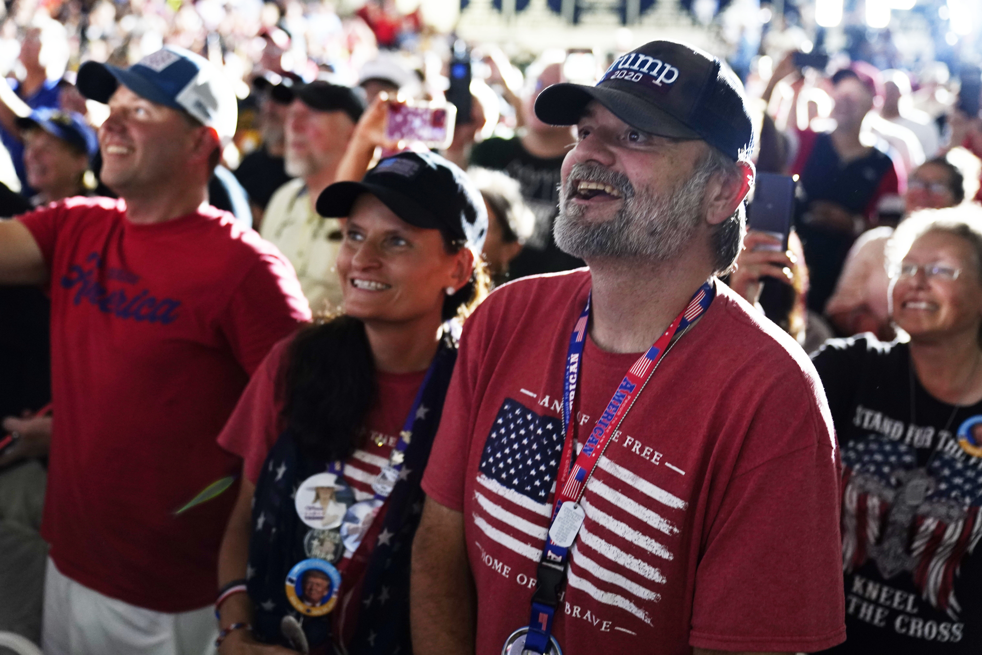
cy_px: 328
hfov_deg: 46.4
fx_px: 1146
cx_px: 491
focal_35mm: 42
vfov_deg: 31.9
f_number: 2.8
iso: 2500
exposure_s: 1/160
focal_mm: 42
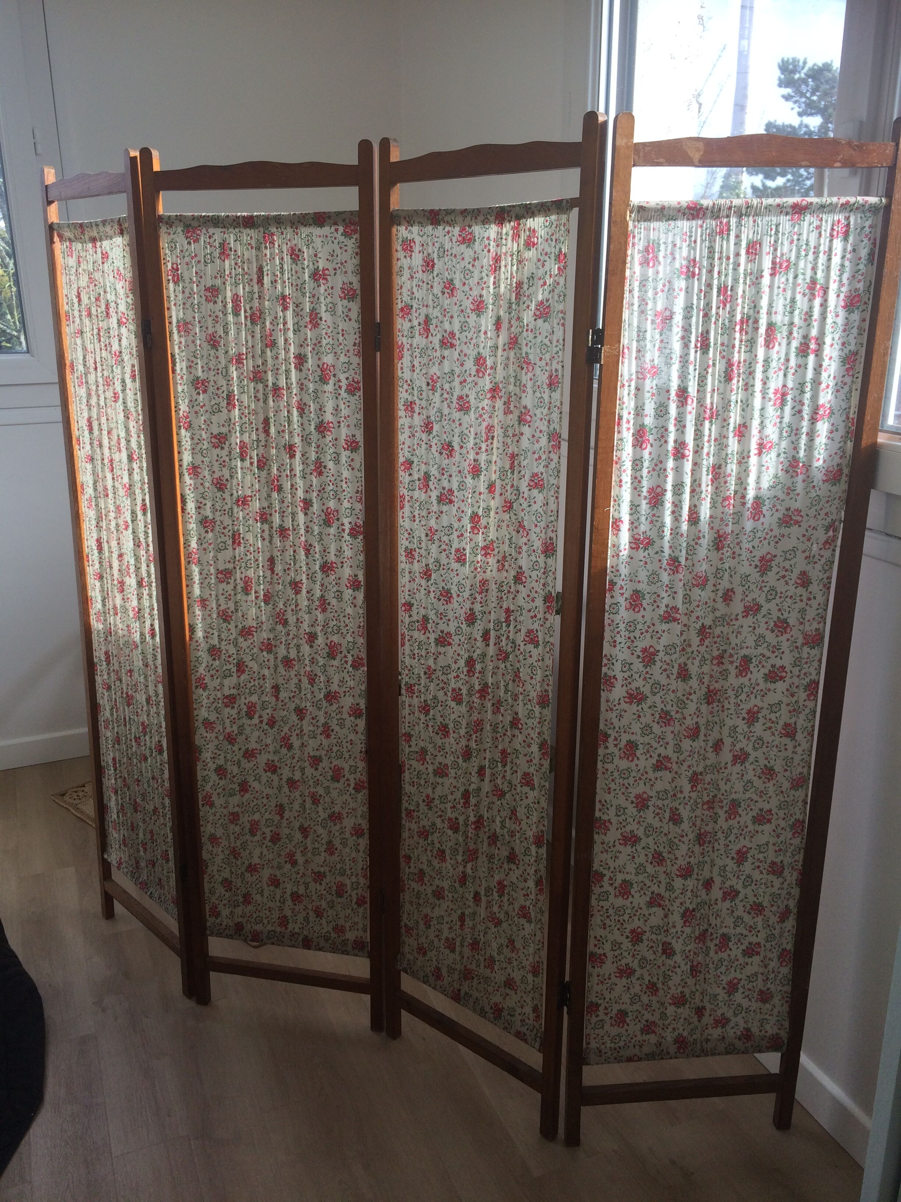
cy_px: 601
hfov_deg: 48.2
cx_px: 450
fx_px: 1006
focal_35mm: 29
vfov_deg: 61.7
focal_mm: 4.15
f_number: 2.2
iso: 32
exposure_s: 1/163
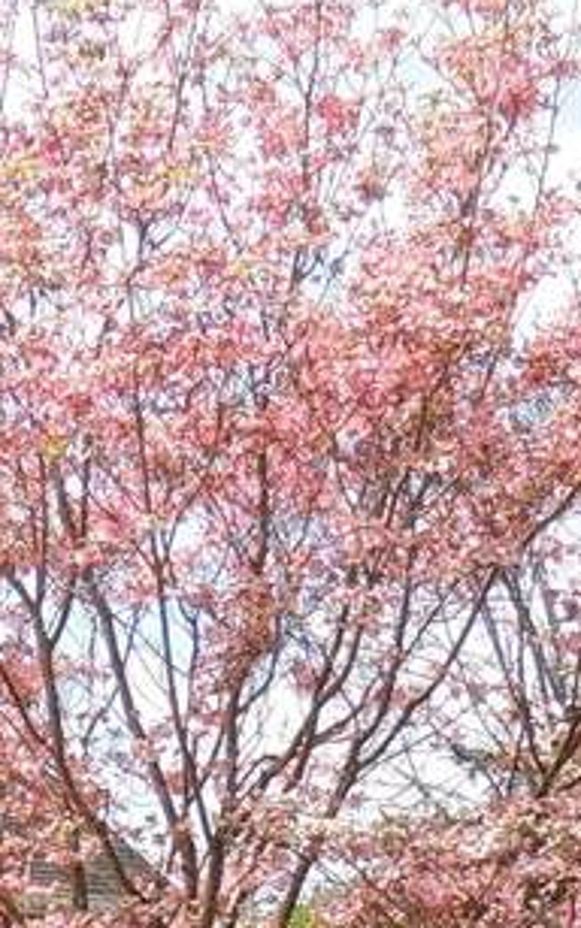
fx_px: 4811
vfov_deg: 10.7
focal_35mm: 190
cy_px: 1291
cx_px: -463
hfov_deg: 6.7
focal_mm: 7.6
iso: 100
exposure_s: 1/640
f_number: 3.4
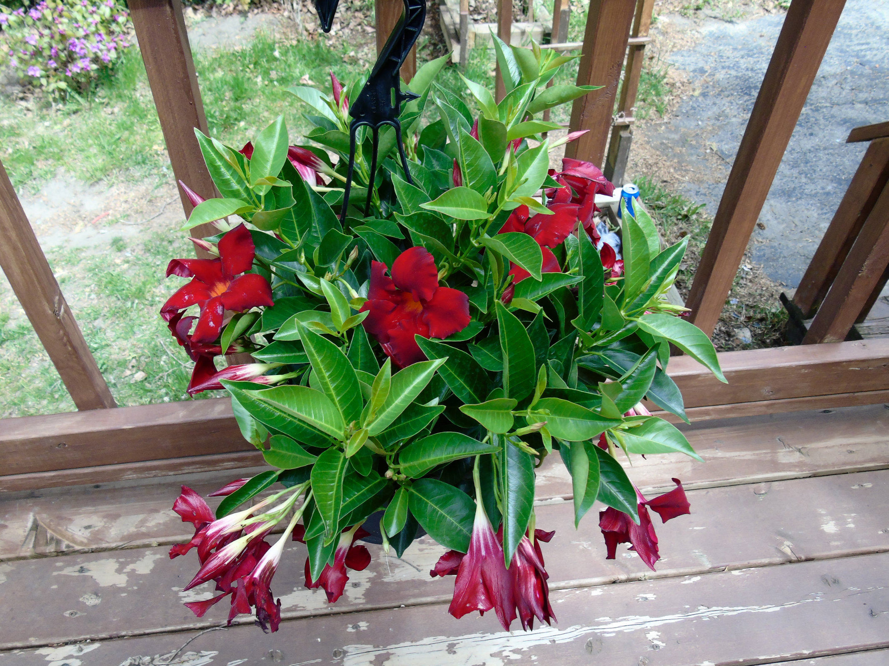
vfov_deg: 48.2
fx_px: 745
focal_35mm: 29
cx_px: 444
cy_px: 333
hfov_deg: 61.7
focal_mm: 5.2
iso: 200
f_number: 3.6
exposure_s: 1/320
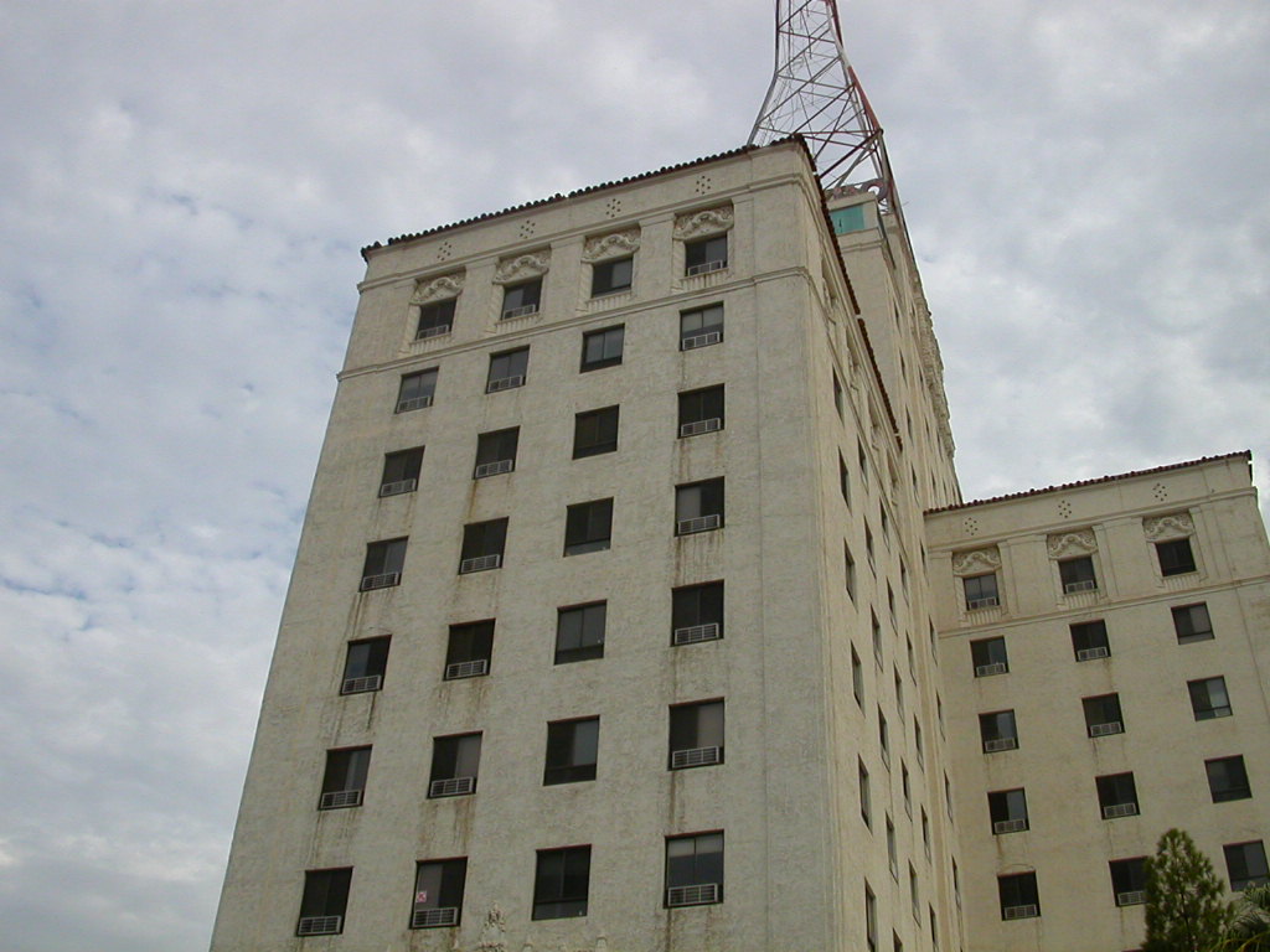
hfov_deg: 50.1
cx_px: 635
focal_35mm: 37
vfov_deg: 38.7
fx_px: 1357
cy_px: 476
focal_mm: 5.6
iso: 100
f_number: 4.5
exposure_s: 1/609
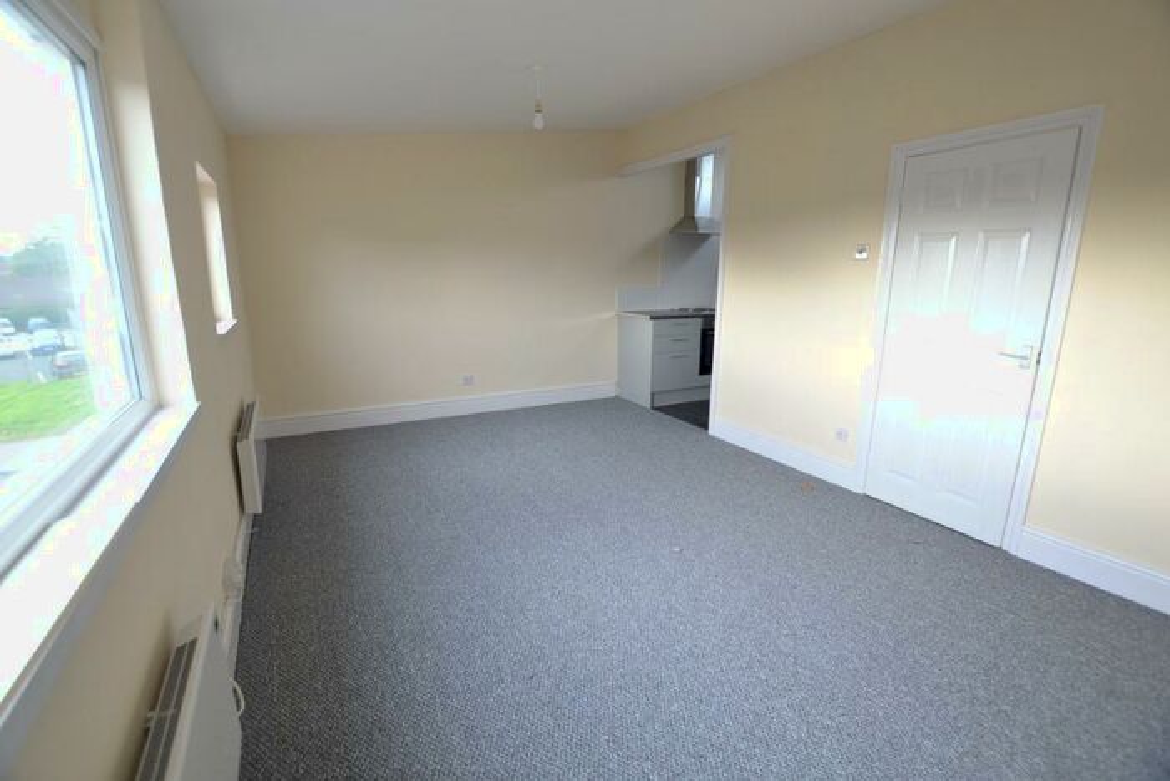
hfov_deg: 100.4
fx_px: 488
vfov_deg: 77.4
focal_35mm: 15
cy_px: 390
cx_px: 585
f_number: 3.5
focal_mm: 10
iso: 100
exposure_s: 1/40
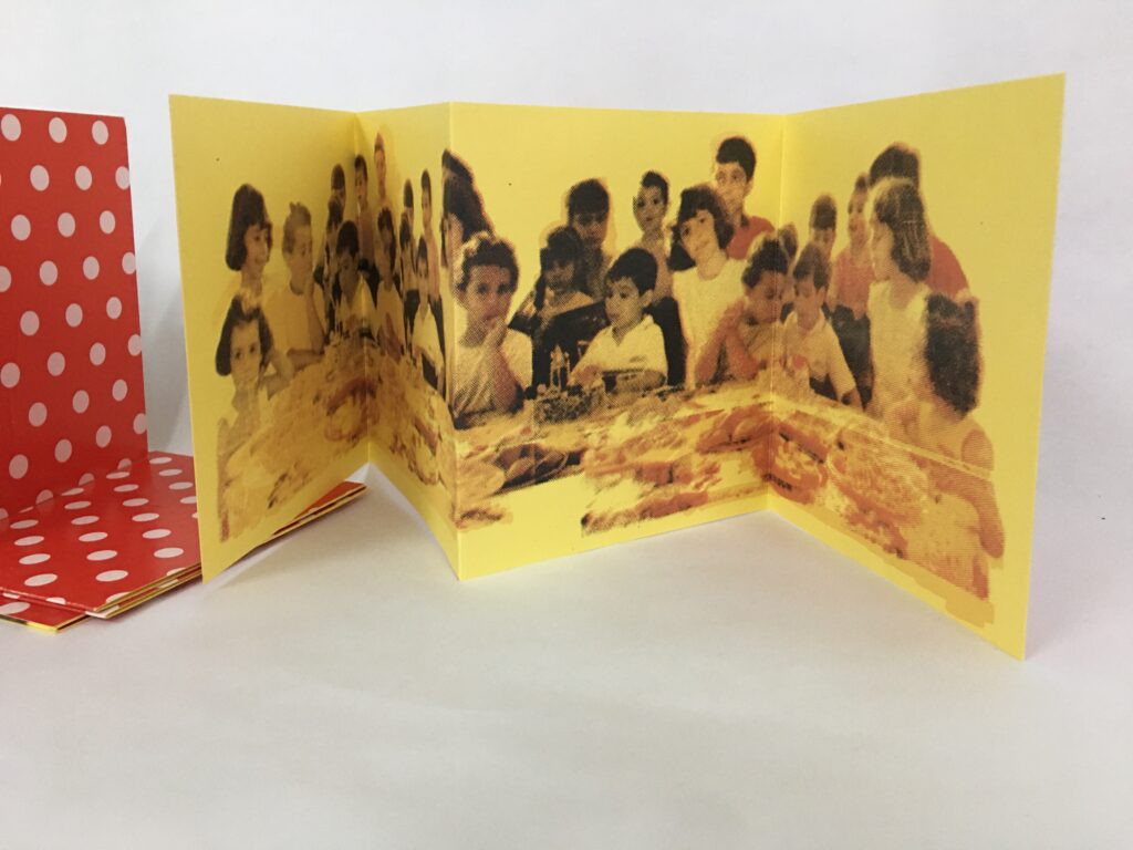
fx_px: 949
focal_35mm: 29
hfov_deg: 61.7
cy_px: 425
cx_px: 566
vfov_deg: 48.2
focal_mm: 4.15
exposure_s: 1/17
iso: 125
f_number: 2.2
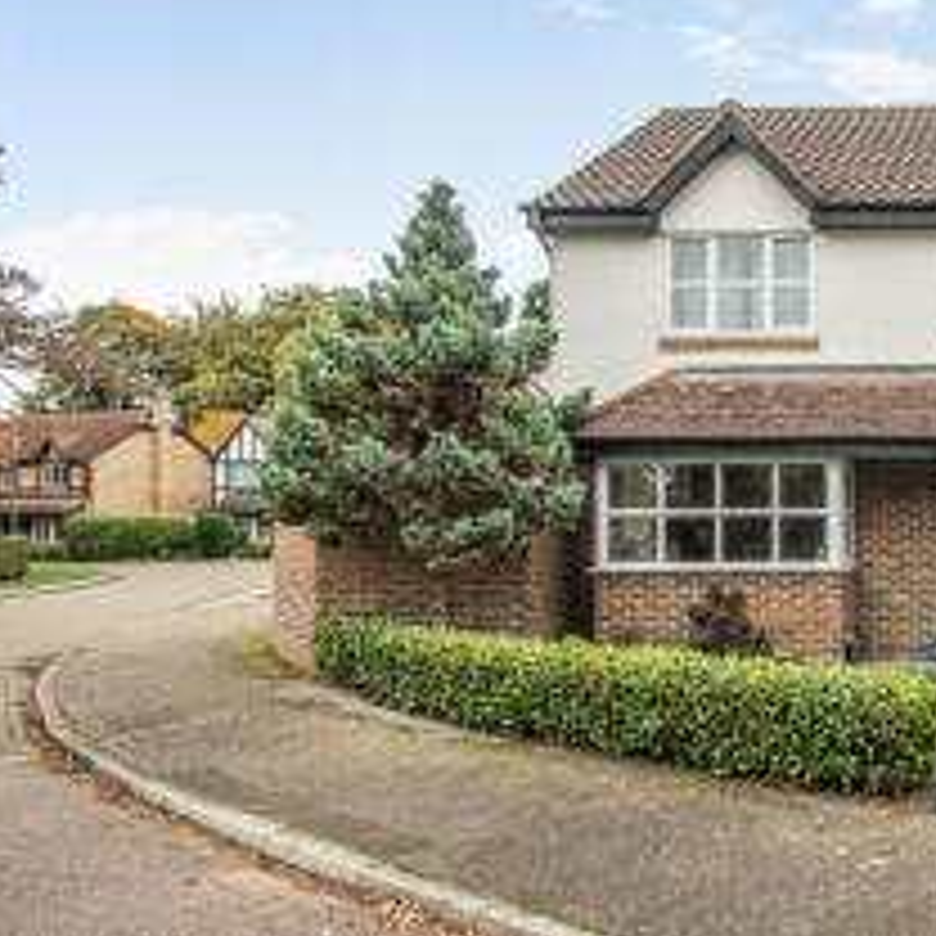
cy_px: 529
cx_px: 1024
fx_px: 948
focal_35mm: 31
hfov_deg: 41.9
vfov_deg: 52.4
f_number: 9
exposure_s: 1/160
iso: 400
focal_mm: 16
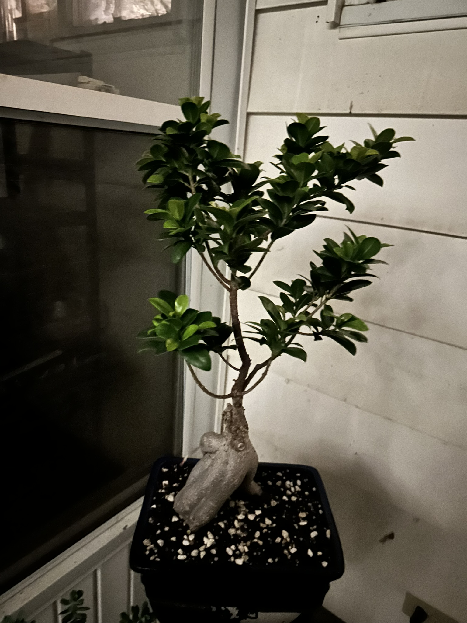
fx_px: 432
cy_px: 312
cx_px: 234
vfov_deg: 71.6
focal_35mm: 24
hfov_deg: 56.8
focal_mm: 6.86
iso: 4000
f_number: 1.78
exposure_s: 1/2
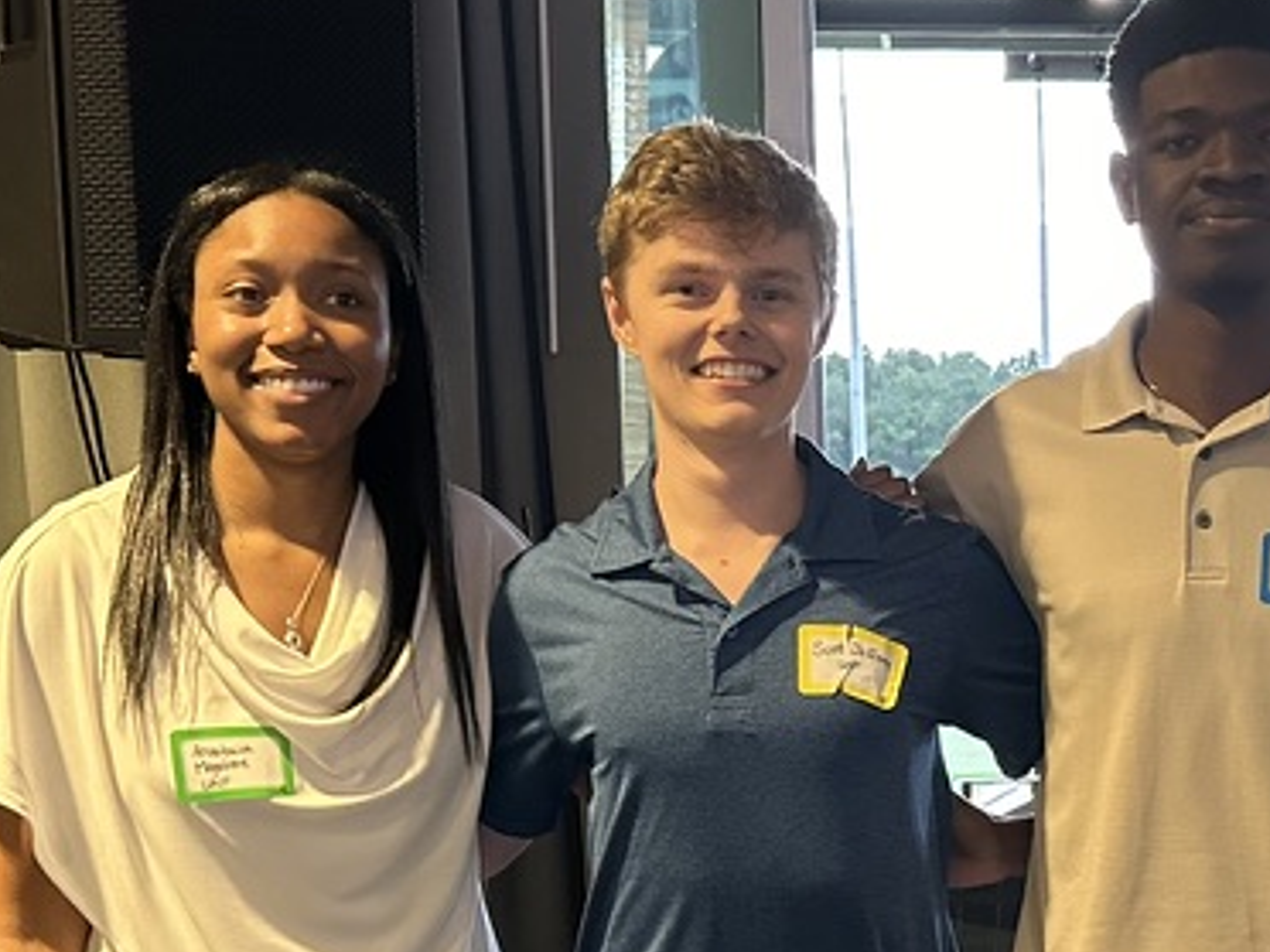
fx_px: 2421
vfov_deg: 21.8
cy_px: 853
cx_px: 1052
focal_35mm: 66
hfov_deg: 28.6
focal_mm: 6.86
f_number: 1.78
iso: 800
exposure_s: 1/40
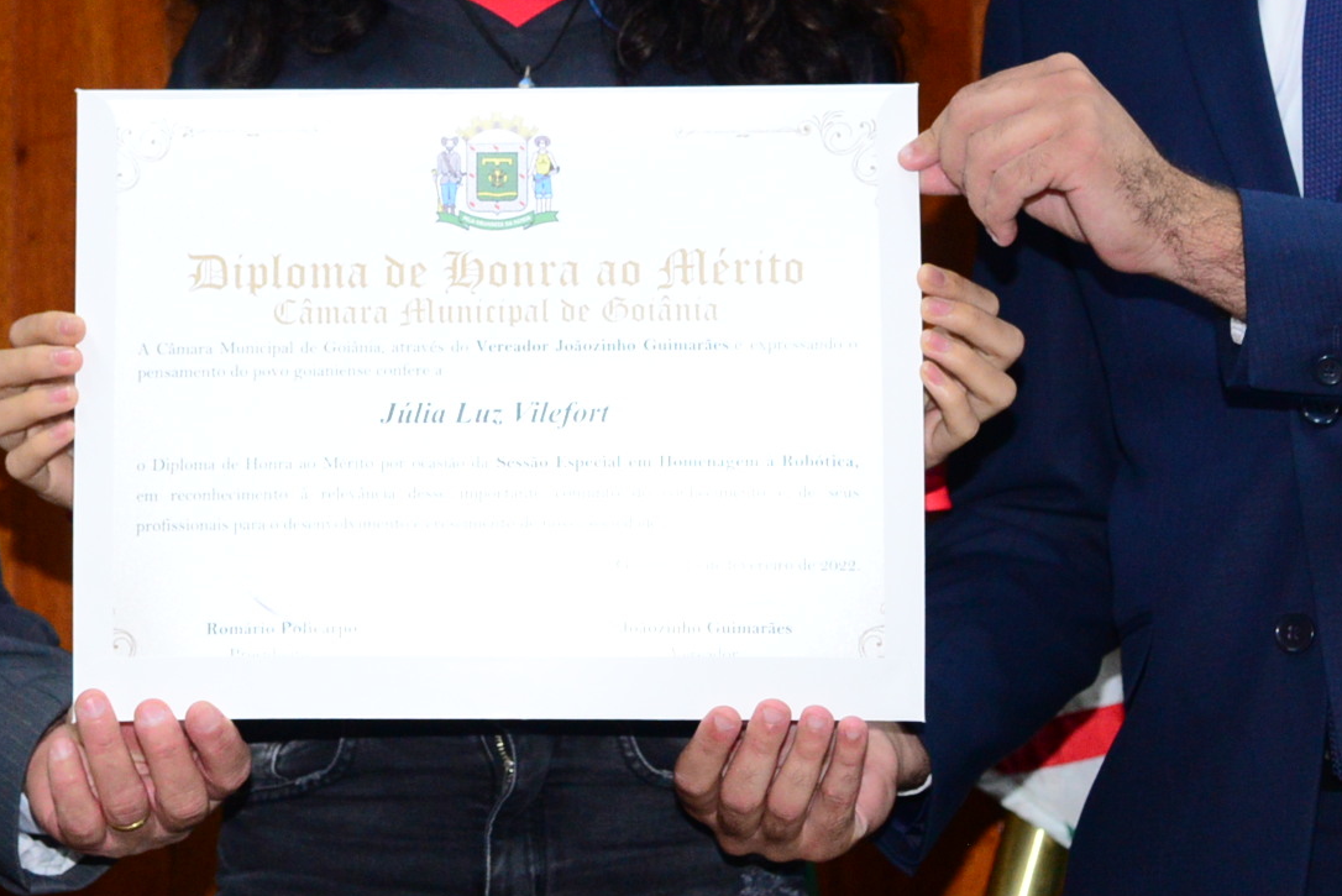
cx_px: 430
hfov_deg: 14.2
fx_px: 5370
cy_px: 224
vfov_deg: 9.5
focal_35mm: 144
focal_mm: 52
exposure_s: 1/125
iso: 2500
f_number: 4
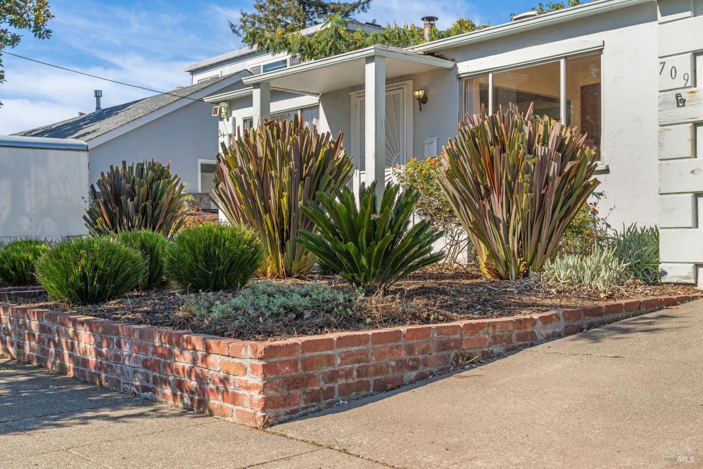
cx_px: 352
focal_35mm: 43
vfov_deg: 31.2
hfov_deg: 45.4
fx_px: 840
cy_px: 234
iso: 90
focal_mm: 43
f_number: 8
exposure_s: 1/250
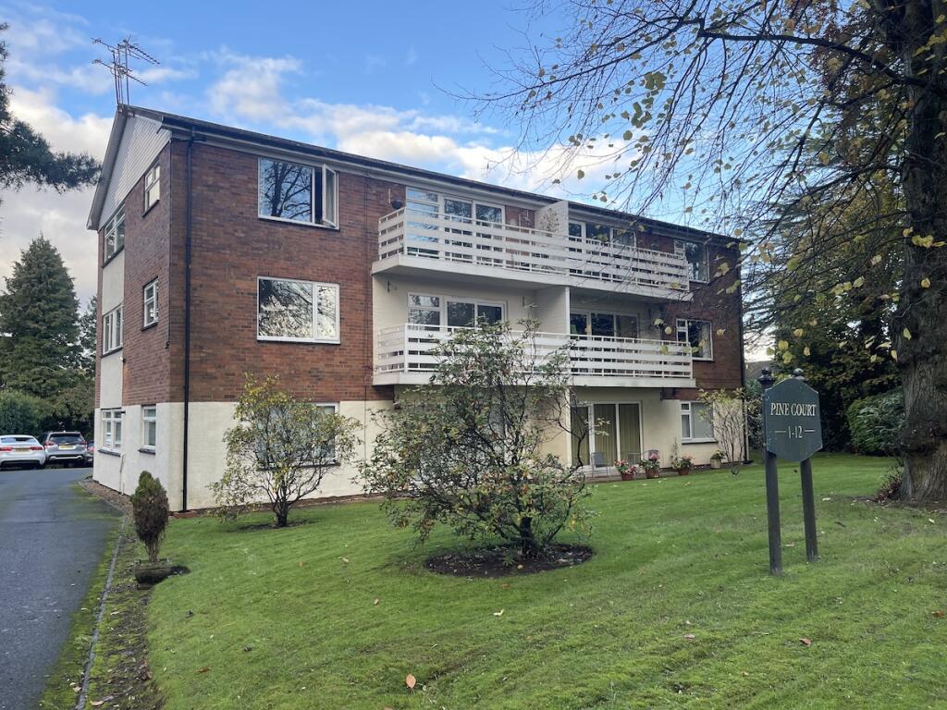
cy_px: 355
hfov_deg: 69.4
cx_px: 474
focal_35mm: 25
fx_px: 684
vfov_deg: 54.9
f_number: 1.6
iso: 32
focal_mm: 5.1
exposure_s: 1/278
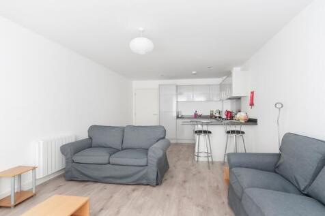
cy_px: 108
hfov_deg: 90.0
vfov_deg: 67.3
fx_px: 162
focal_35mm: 18
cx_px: 162
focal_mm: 12
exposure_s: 1.6
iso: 200
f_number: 11
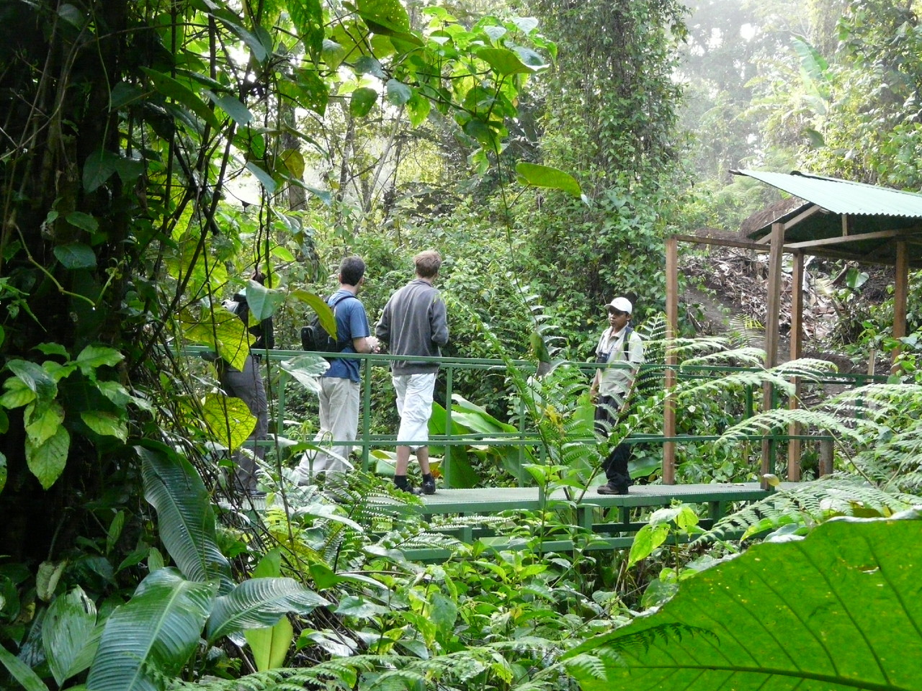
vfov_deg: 28.6
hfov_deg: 37.5
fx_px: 1358
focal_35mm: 51
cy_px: 346
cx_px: 461
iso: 500
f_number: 3.2
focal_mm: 8.3
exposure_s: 1/160
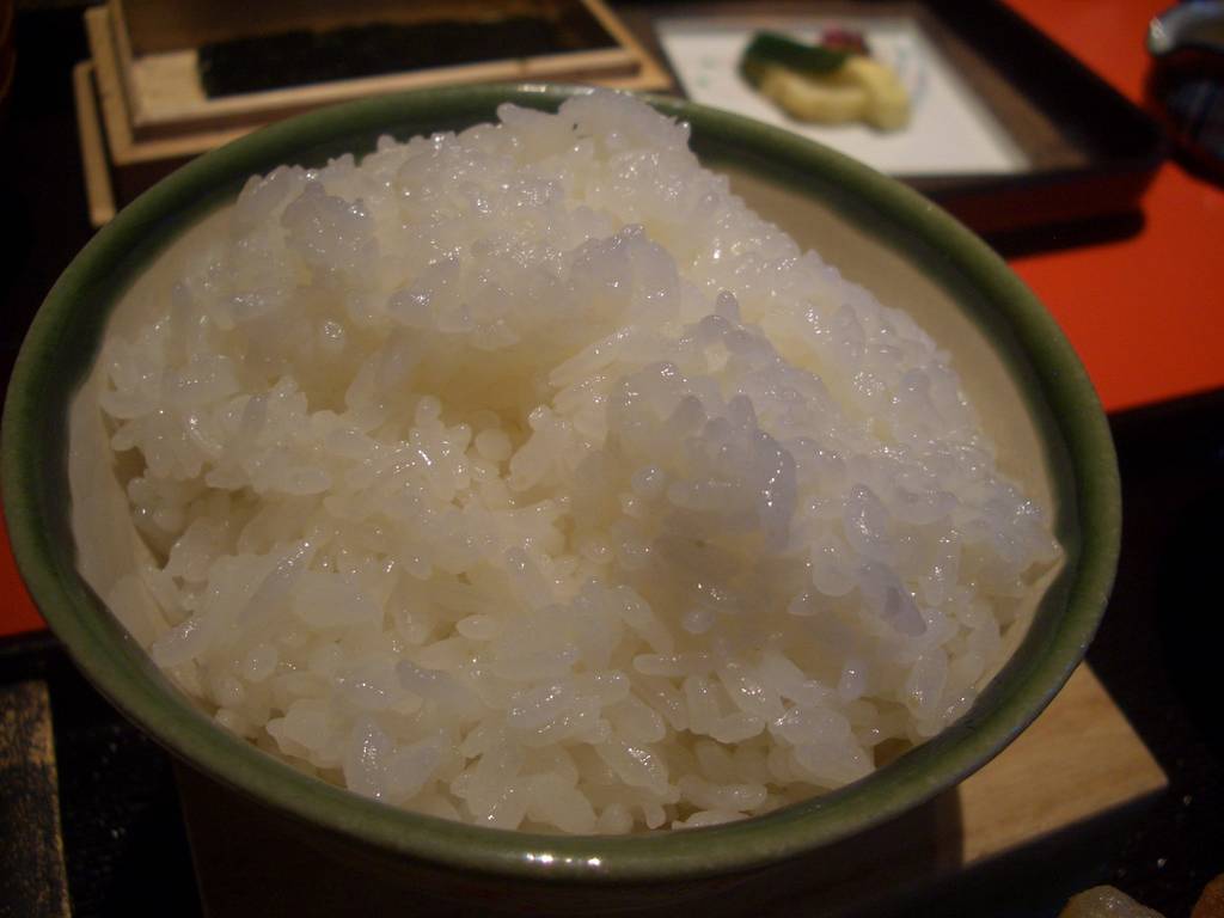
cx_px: 612
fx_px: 1238
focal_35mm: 35
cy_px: 459
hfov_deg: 52.6
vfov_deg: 40.7
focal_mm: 5.8
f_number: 2.6
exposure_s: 1/50
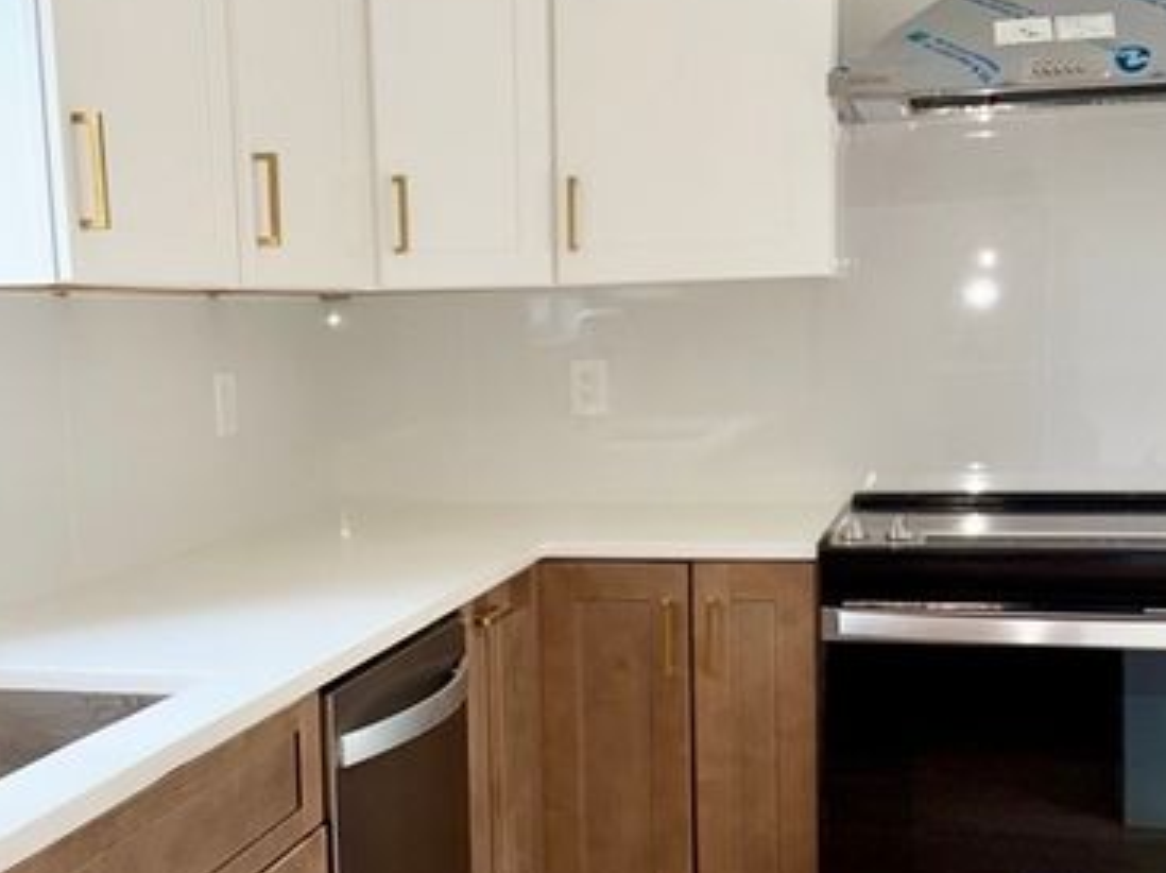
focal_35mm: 39
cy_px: 610
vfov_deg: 36.2
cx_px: 471
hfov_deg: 47.6
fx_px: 1313
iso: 100
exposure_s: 1/27
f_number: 1.78
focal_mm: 6.76
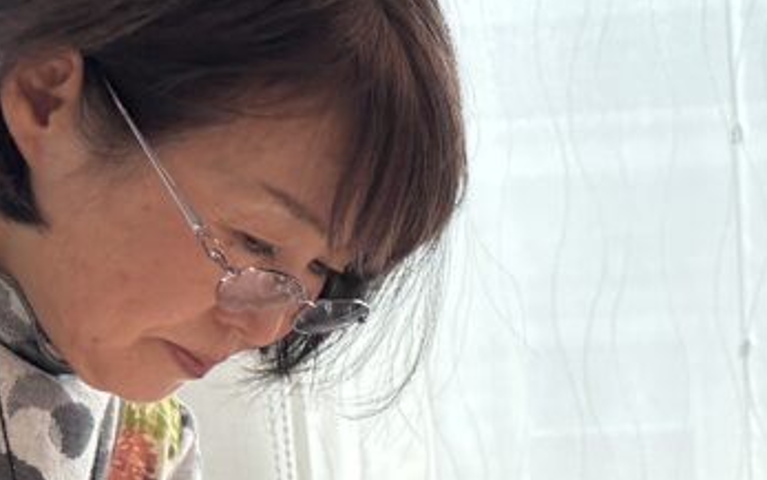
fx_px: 1568
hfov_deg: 26.1
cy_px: 805
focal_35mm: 75
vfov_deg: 15.5
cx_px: 760
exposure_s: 1/165
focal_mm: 6.86
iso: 64
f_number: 1.78
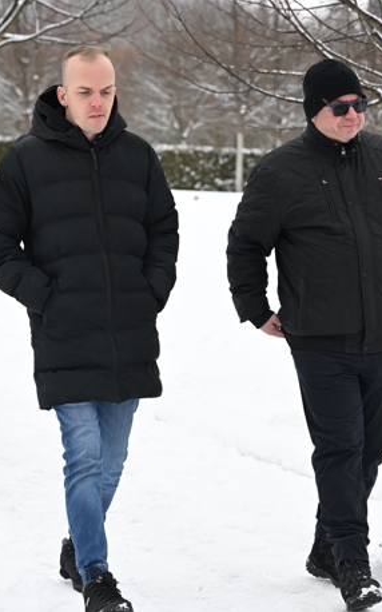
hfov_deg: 10.4
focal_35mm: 126
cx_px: 219
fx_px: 2100
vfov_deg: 16.6
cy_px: 306
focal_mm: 82
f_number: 5
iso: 2500
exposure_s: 1/2000
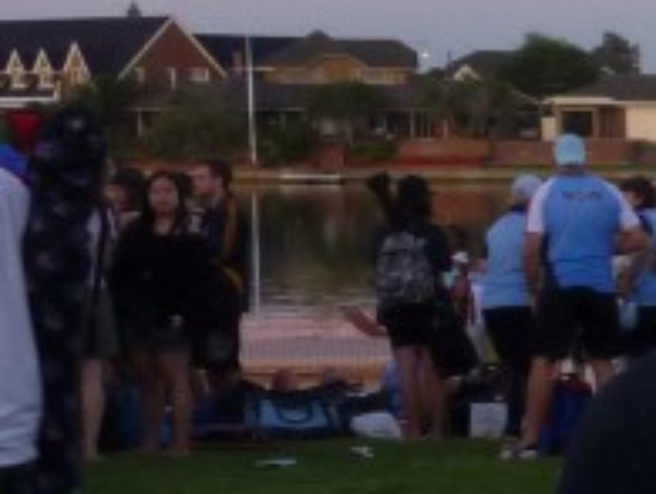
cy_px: 413
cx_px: 1561
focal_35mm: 152
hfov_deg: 11.0
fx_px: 2886
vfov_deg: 9.8
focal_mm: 5.2
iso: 125
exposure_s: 1/30
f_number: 3.5
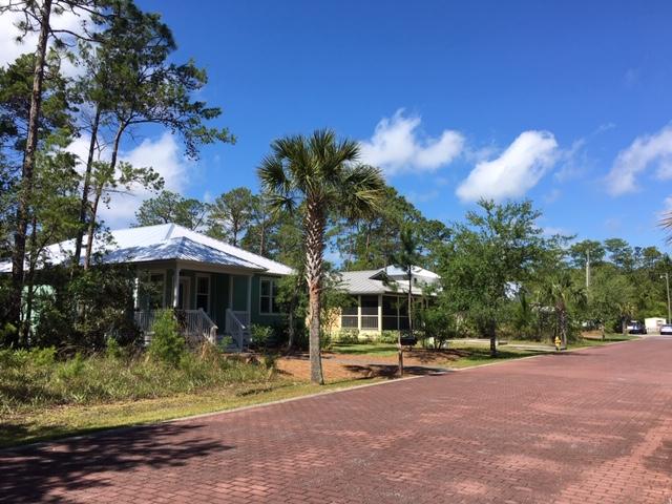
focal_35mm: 29
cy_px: 252
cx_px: 336
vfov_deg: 48.2
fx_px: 563
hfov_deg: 61.7
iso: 25
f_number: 2.2
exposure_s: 1/1425
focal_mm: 4.15
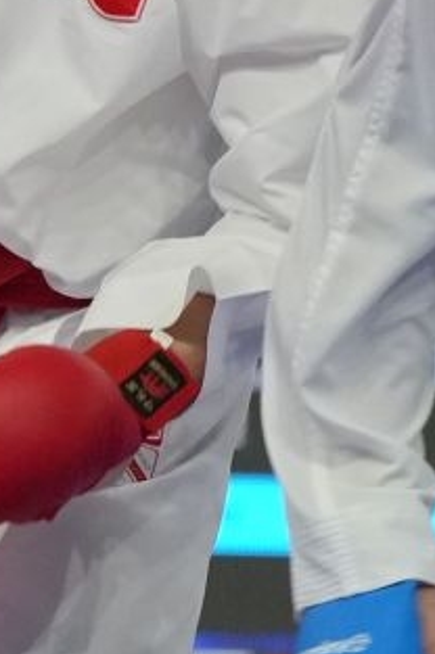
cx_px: -389
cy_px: -366
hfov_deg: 1.3
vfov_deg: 1.9
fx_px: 19562
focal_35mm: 1077
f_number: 2.8
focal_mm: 125
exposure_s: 1/1000
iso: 1600
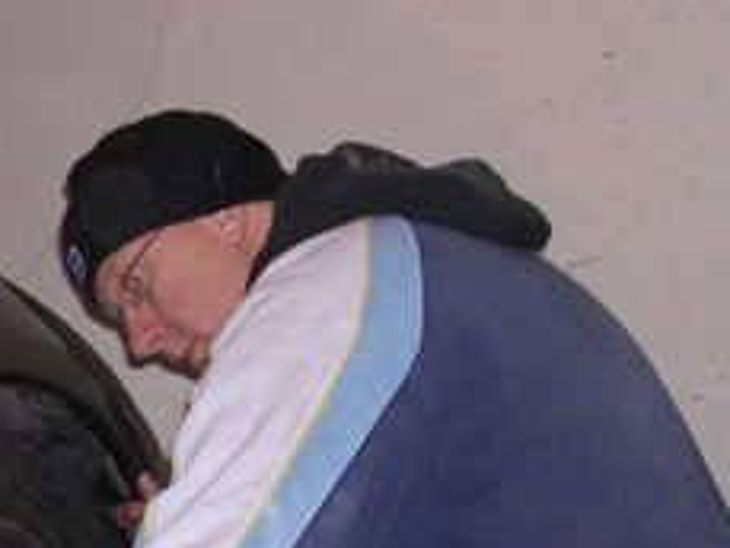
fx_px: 2237
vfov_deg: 13.7
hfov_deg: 18.1
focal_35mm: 106
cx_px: -10
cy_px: 609
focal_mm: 5.8
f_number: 2.8
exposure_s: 1/60.1
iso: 176
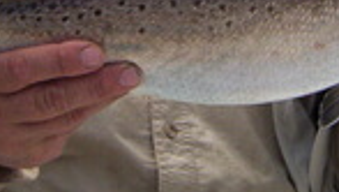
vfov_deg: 11.2
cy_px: -32
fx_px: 963
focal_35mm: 107
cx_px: 191
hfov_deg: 20.0
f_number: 5.24
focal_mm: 5.54
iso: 100
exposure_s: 1/776
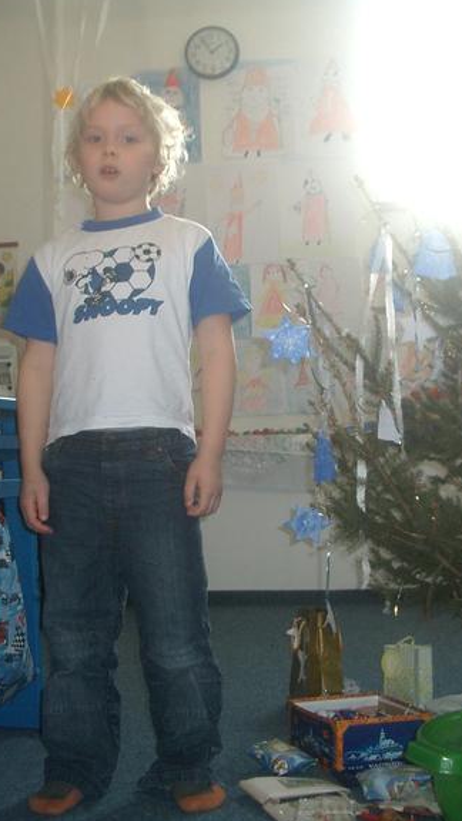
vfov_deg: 39.2
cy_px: 410
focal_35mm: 53
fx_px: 1154
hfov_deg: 22.6
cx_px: 232
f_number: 2.6
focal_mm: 5.8
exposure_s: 1/40
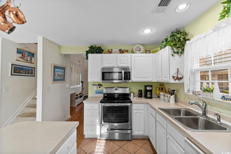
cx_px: 116
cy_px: 77
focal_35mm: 15
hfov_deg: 100.4
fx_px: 96
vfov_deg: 77.3
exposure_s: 1/30
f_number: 4.5
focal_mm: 10
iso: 100
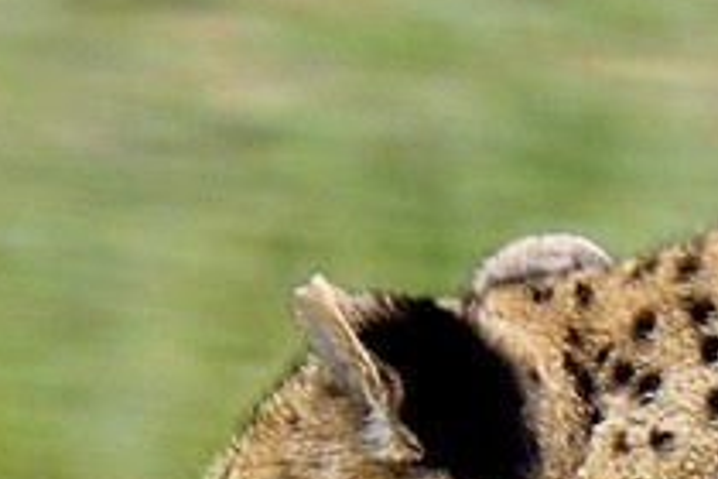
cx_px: 1785
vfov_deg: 0.9
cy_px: 1040
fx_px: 30393
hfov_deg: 1.4
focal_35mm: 1524
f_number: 8
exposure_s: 1/400
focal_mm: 200
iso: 400
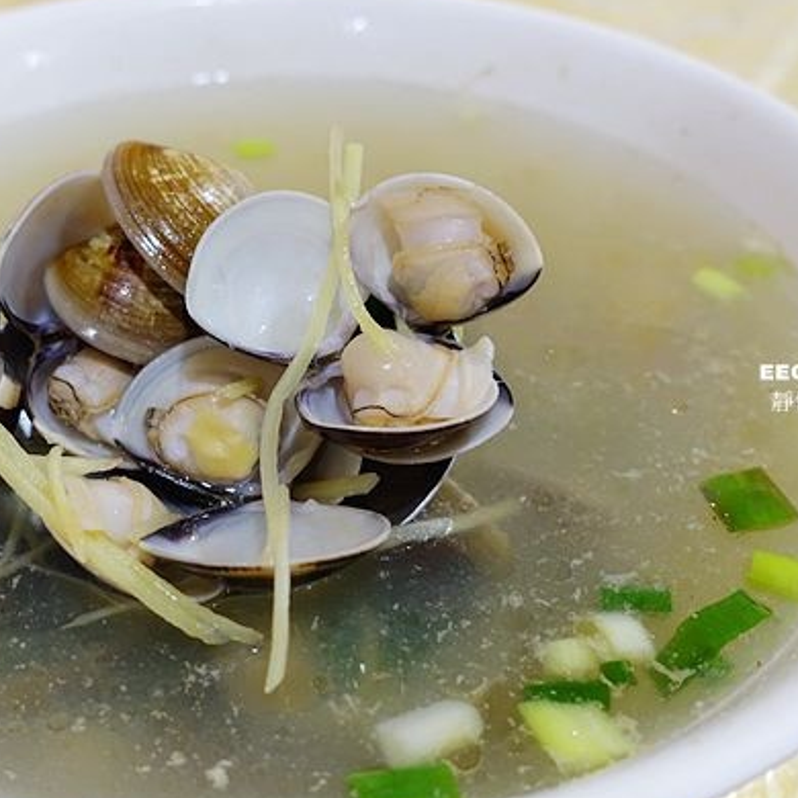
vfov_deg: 33.4
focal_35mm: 51
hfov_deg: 33.3
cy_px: 416
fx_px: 1330
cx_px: 305
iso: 500
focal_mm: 13.34
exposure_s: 1/40
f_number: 2.8
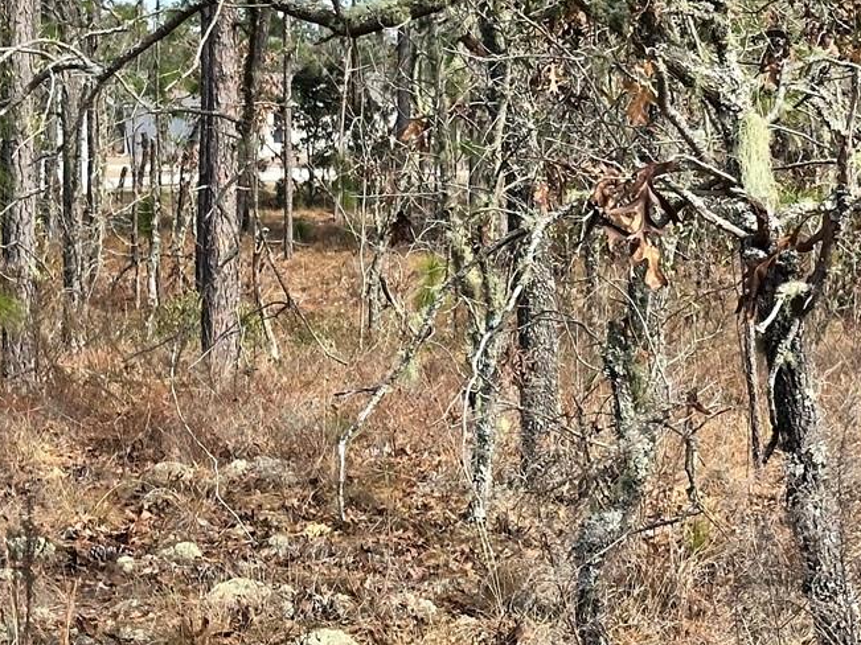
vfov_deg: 12.5
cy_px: 193
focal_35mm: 118
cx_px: 557
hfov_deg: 16.7
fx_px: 2934
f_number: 1.78
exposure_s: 1/1199
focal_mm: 6.86
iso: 64
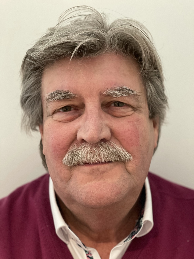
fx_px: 478
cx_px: 97
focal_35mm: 64
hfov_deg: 22.9
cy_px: 130
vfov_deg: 30.3
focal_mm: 7.5
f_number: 2.2
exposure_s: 1/20
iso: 400
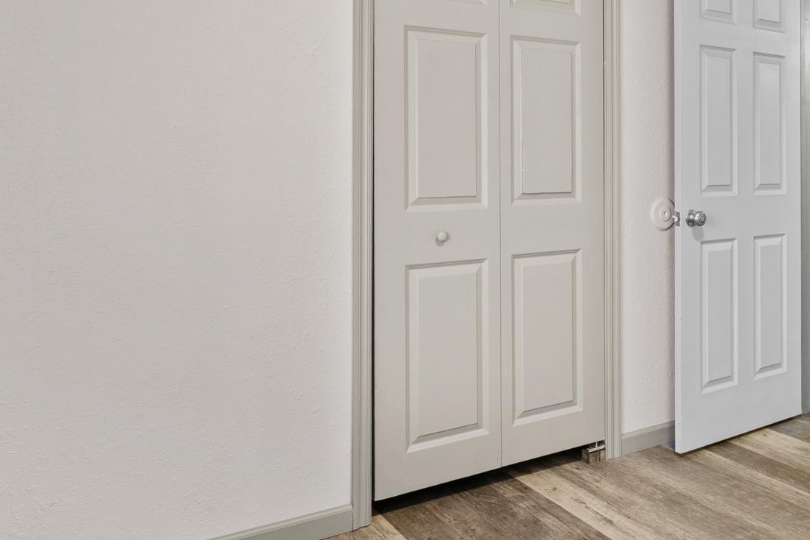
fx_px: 765
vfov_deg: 38.5
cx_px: 626
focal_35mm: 34
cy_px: 184
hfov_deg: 52.8
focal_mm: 10
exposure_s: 1.3
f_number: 9
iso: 200
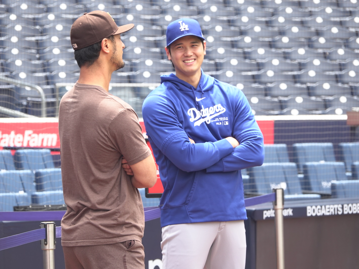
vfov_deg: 5.0
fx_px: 3111
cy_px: 135
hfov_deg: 6.6
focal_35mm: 300
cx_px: 166
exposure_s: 1/320
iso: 160
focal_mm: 101.58
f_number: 4
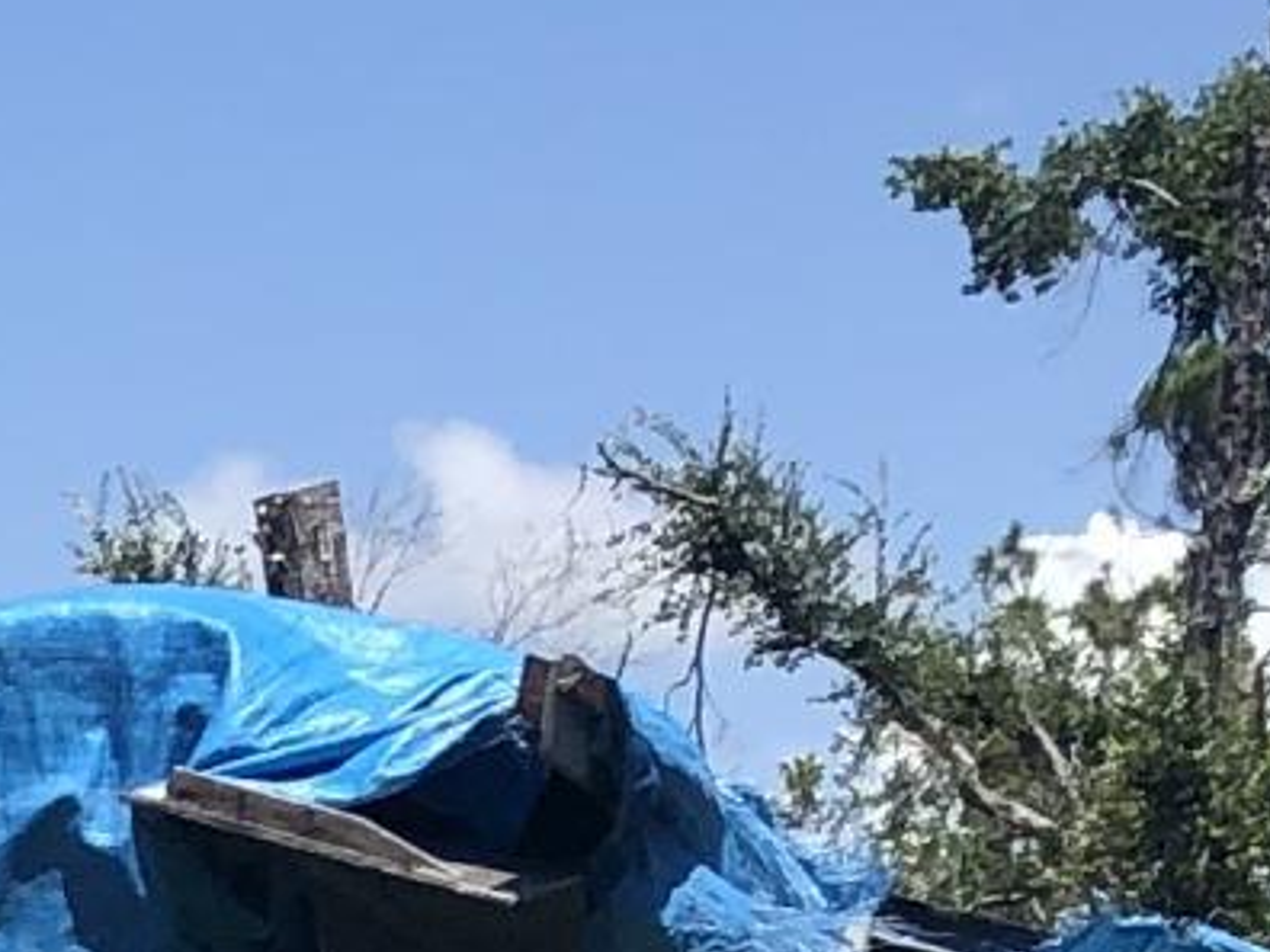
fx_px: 7778
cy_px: 3350
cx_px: -1725
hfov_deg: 8.6
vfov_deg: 6.2
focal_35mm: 212
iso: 20
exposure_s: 1/1845
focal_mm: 3.99
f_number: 1.8
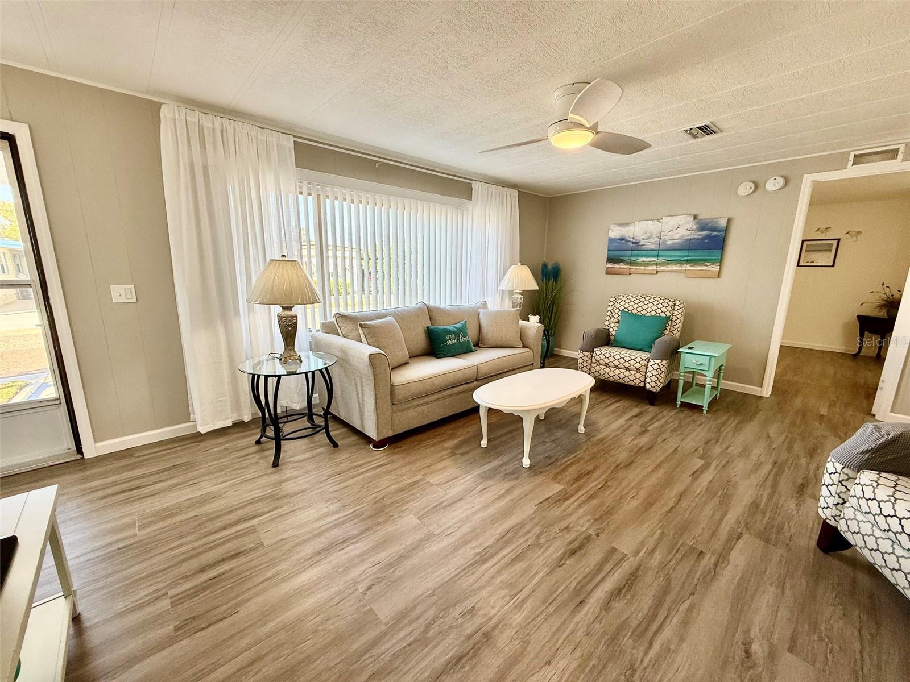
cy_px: 341
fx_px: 368
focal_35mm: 14
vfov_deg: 85.7
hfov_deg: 102.1
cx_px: 455
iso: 80
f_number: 2.2
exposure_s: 1/120
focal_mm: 2.22
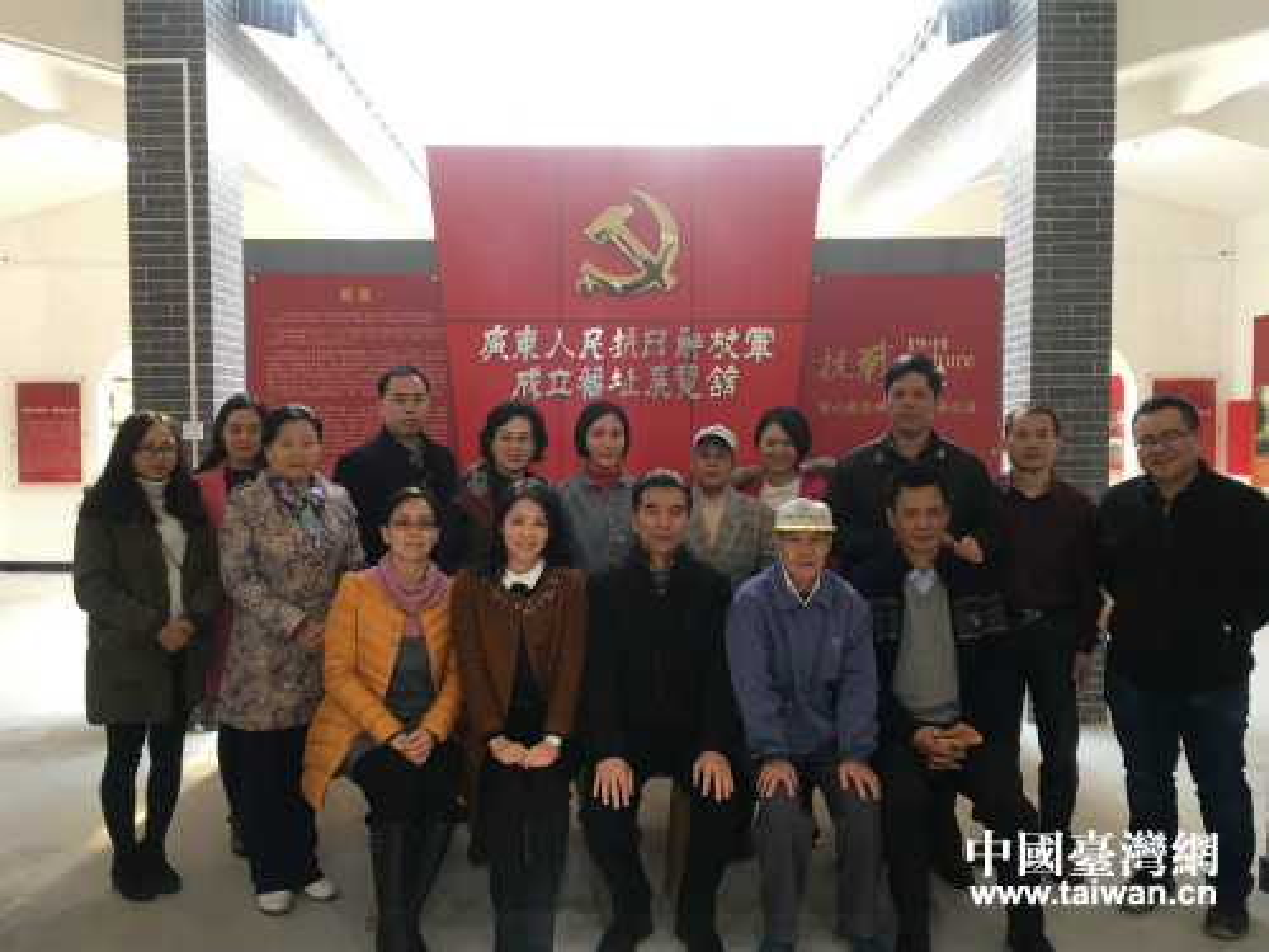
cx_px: 634
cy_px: 476
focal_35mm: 29
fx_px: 1063
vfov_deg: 48.2
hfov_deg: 61.7
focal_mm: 4.15
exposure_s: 1/17
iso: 32
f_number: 2.2
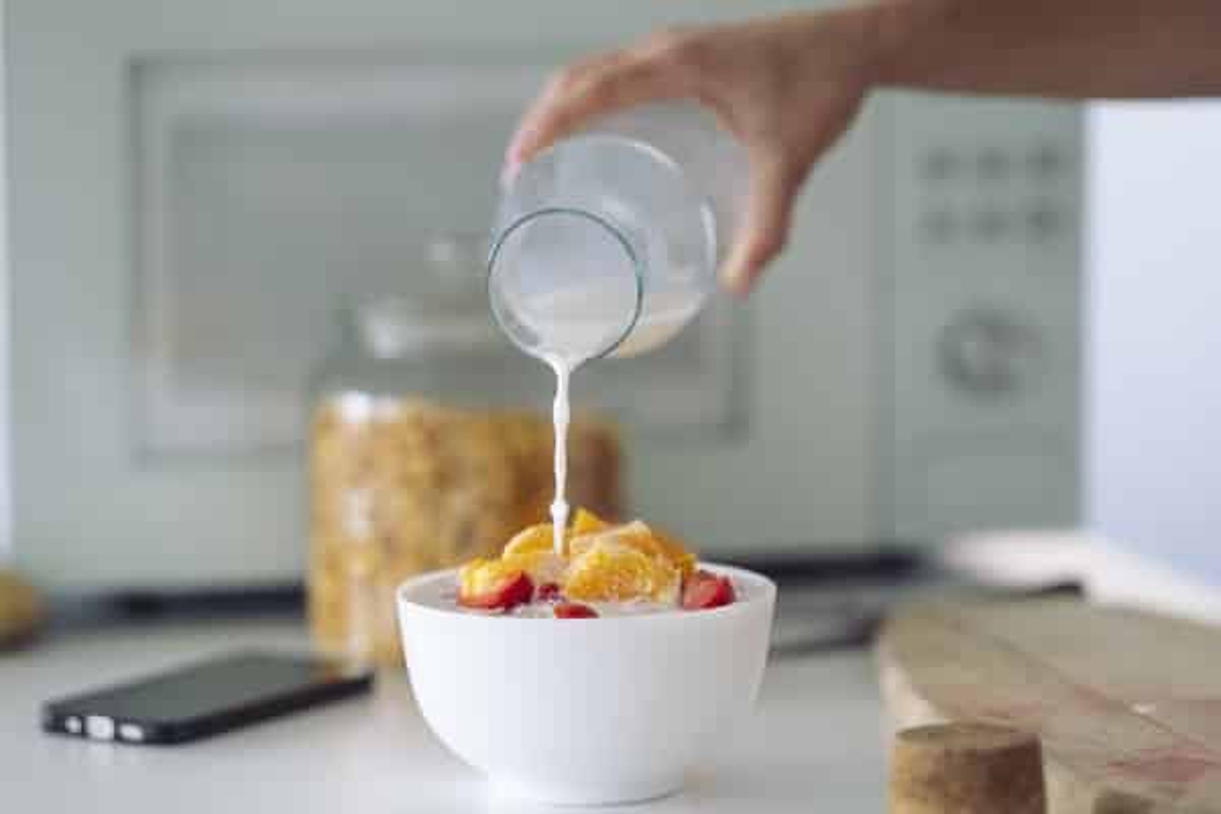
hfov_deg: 15.2
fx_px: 4578
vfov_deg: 10.2
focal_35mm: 135
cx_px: 610
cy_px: 407
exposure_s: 1/400
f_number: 1.8
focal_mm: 135
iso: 320
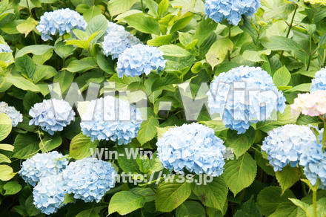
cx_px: 163
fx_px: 610
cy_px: 108
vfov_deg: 20.1
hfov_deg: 29.9
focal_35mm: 68
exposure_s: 1/160
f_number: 5
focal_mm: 45
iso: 200
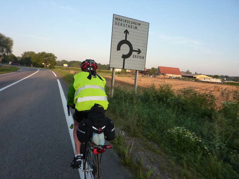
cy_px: 90
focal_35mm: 25
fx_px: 173
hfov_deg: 69.4
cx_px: 120
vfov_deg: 54.9
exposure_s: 1/250
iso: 200
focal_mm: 4.1
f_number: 4
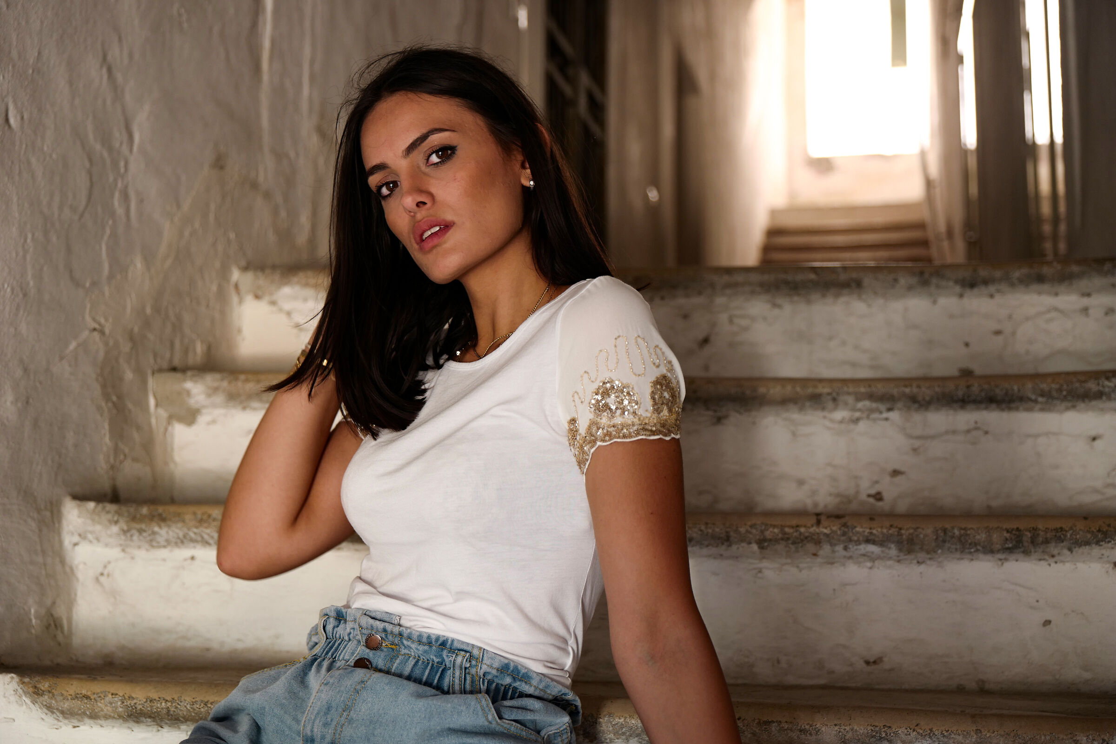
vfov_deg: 27.0
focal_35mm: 50
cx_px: 558
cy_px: 372
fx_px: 1550
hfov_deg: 39.6
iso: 400
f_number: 3.7
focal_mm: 50
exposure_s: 1/50
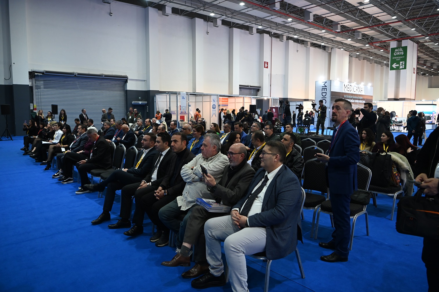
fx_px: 292
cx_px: 220
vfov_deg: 53.1
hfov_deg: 73.8
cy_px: 146
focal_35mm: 24
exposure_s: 1/160
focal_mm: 24
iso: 1250
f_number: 3.2
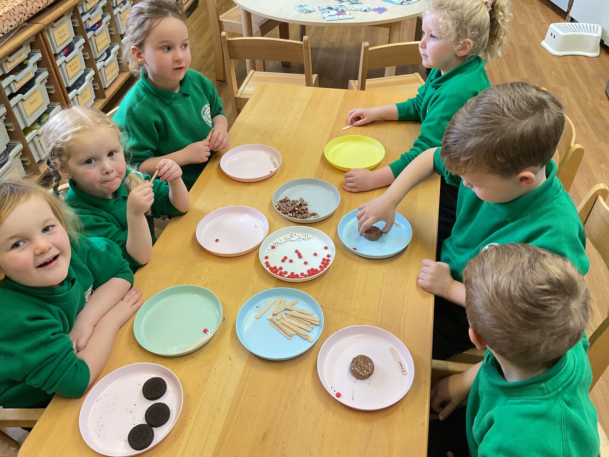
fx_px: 510
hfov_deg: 61.7
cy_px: 228
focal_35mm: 29
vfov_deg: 48.2
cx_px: 304
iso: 64
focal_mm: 3
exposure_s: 1/50
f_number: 1.8
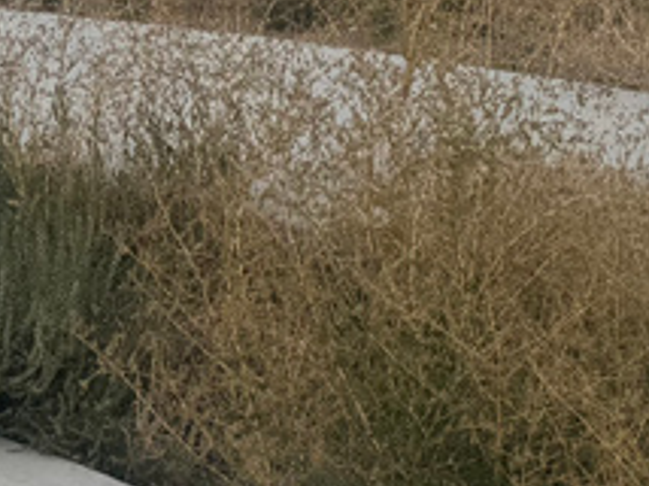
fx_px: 2154
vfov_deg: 12.0
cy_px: -340
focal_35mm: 115
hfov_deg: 17.1
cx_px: 300
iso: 80
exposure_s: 1/6410
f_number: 1.78
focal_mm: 6.76
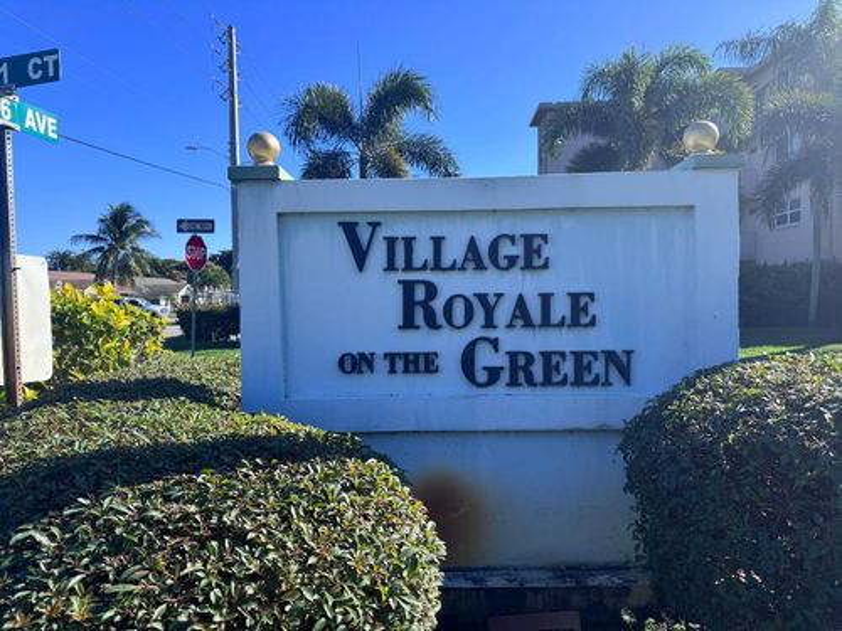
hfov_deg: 71.6
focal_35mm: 24
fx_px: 584
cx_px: 421
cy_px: 316
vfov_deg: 56.8
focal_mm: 6.76
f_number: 1.78
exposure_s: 1/2833
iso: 80
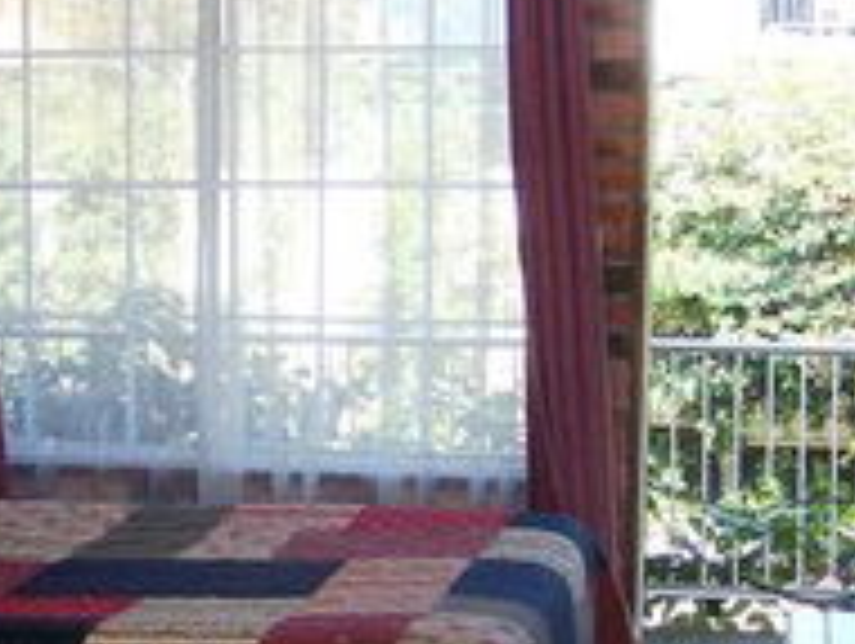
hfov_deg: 20.3
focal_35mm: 96
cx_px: 216
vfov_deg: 15.4
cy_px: 342
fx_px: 2374
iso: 140
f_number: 2.8
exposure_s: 1/180
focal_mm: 6.3
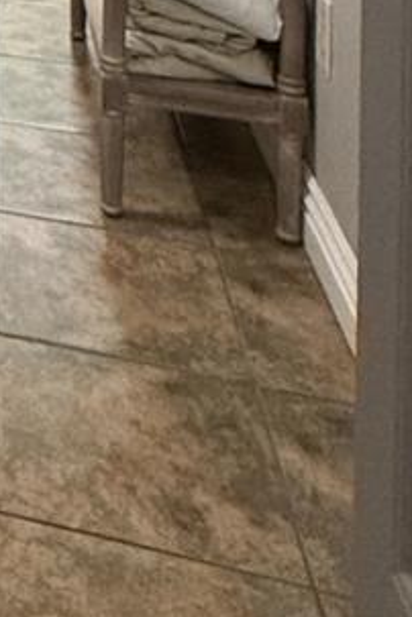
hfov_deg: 15.1
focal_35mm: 72
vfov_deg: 21.5
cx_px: -427
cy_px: -405
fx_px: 1236
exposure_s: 1/60
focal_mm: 2.22
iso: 400
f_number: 2.2
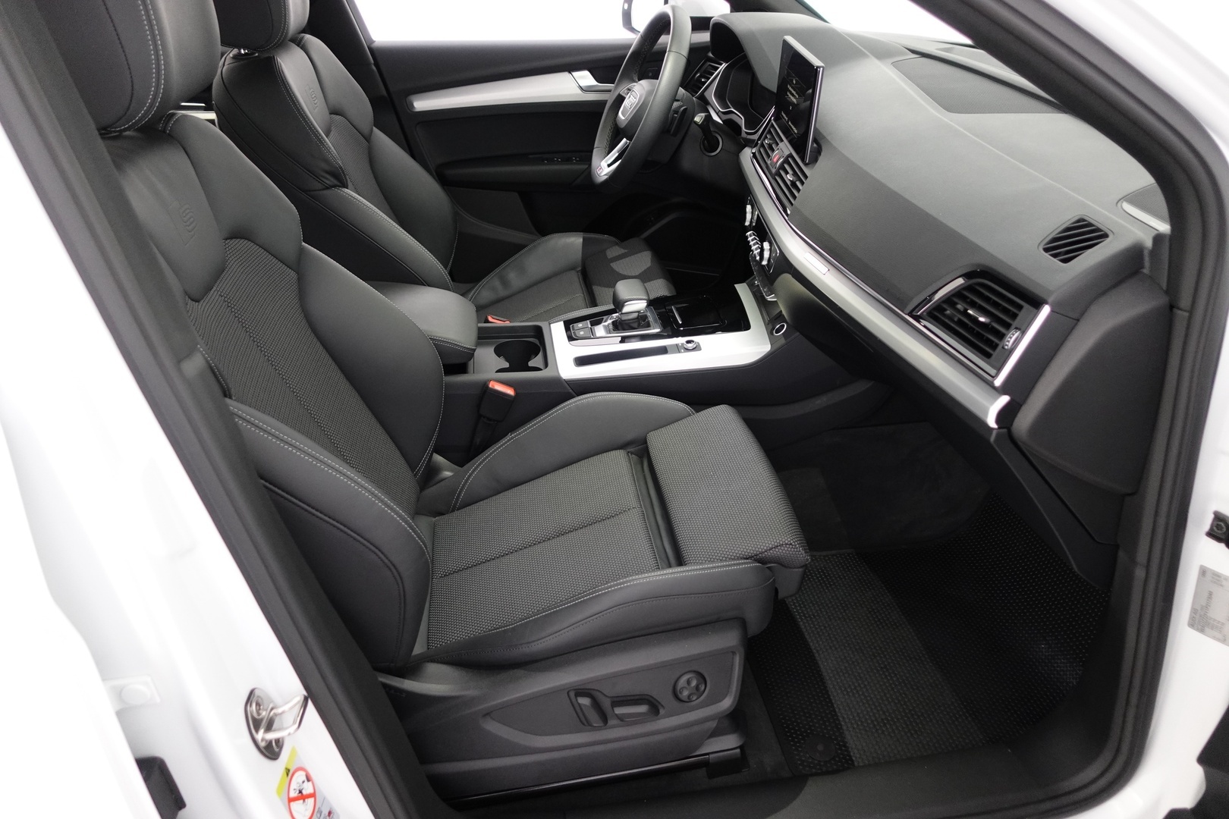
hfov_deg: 73.7
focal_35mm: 24
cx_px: 614
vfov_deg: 53.1
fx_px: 819
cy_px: 410
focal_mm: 9.4
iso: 800
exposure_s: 1/30
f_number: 1.8
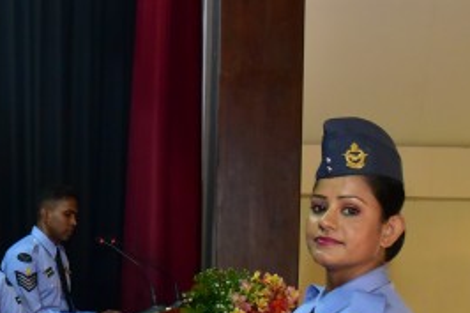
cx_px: 30
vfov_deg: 19.3
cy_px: 237
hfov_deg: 27.6
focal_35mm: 70
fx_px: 913
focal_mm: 31
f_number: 5
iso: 4000
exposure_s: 1/160
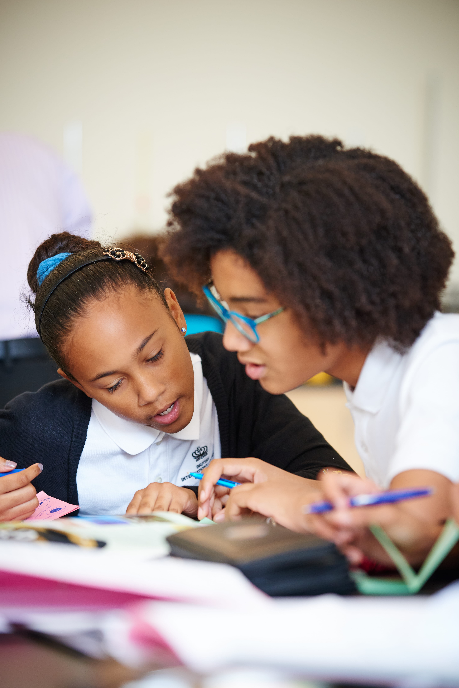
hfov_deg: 9.5
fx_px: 2752
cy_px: 377
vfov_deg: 14.2
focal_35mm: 144
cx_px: 236
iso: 800
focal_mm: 130
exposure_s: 1/125
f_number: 2.8
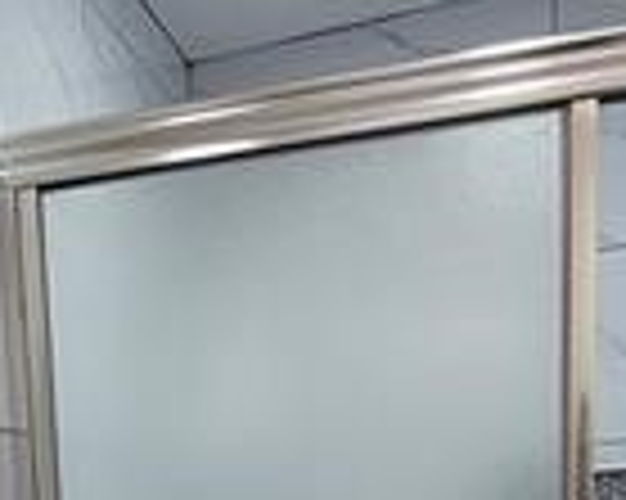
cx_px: -9
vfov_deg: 18.4
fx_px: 1296
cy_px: 824
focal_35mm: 70
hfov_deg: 25.7
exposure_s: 1/60
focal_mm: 2.2
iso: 80
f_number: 2.2
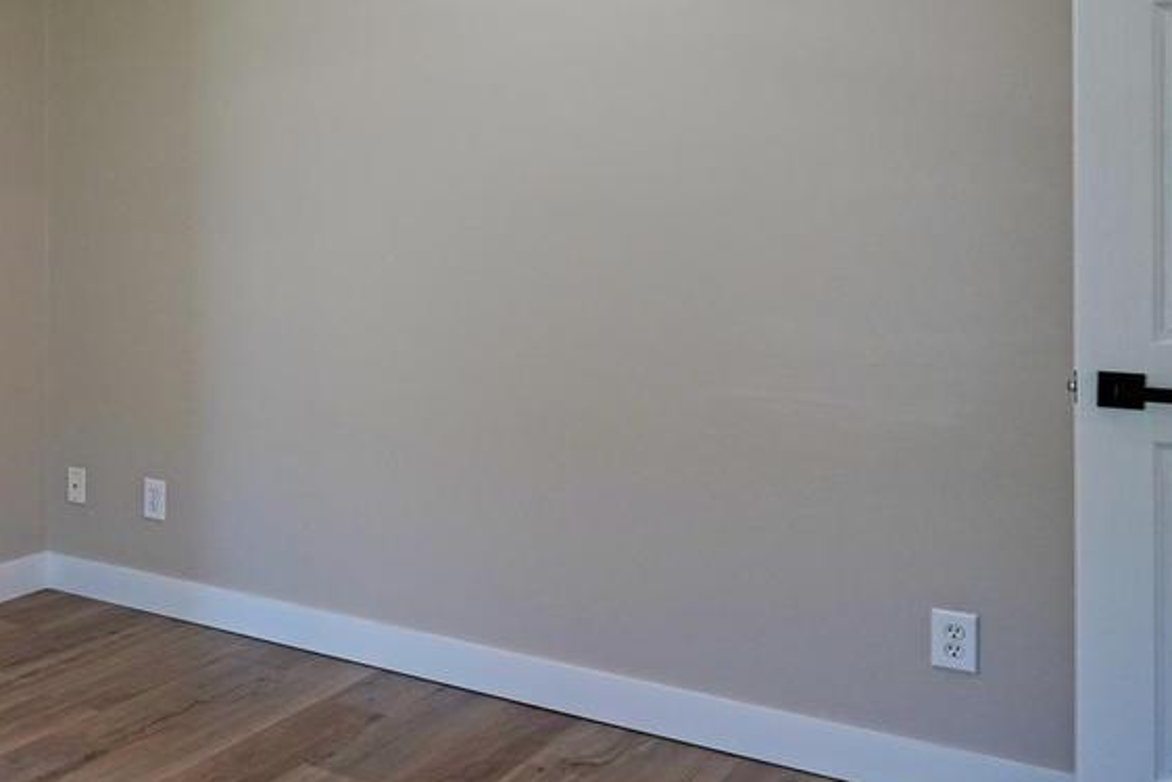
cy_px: 234
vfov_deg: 32.3
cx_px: -35
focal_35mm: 41
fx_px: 1335
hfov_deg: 40.6
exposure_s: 1/160
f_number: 4
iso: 800
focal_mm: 16
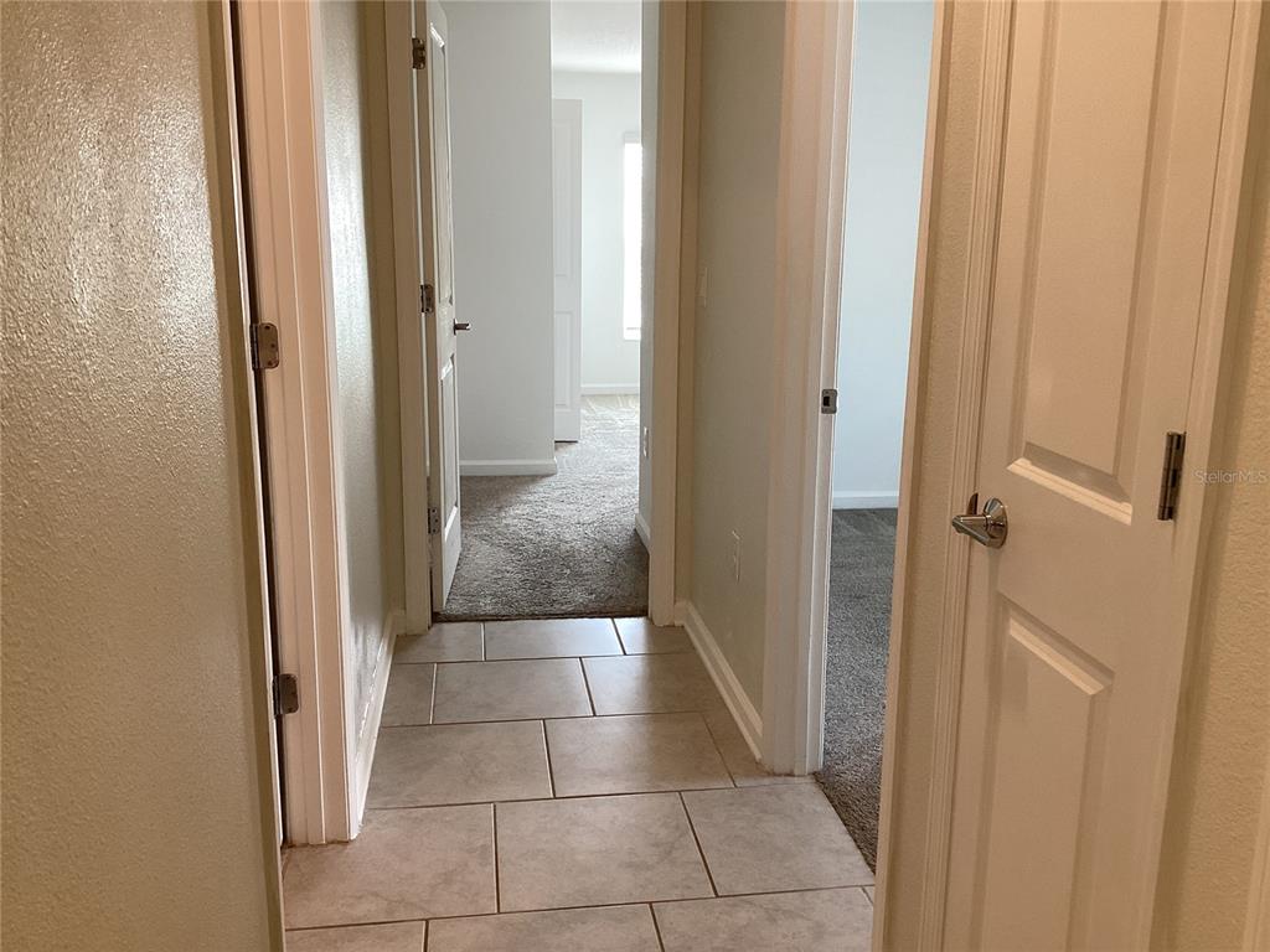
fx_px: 1137
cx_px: 635
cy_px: 476
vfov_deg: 45.4
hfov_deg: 58.4
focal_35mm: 31
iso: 80
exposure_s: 1/60
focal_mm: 3.3
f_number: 2.4
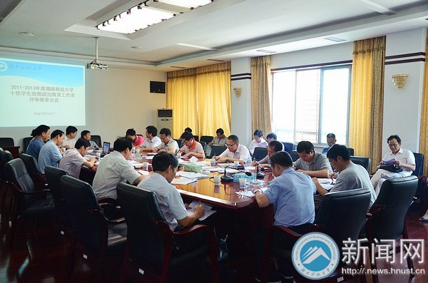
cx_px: 214
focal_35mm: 33
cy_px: 142
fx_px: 391
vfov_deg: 39.8
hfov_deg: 57.3
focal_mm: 22
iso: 800
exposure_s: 1/50
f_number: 3.8
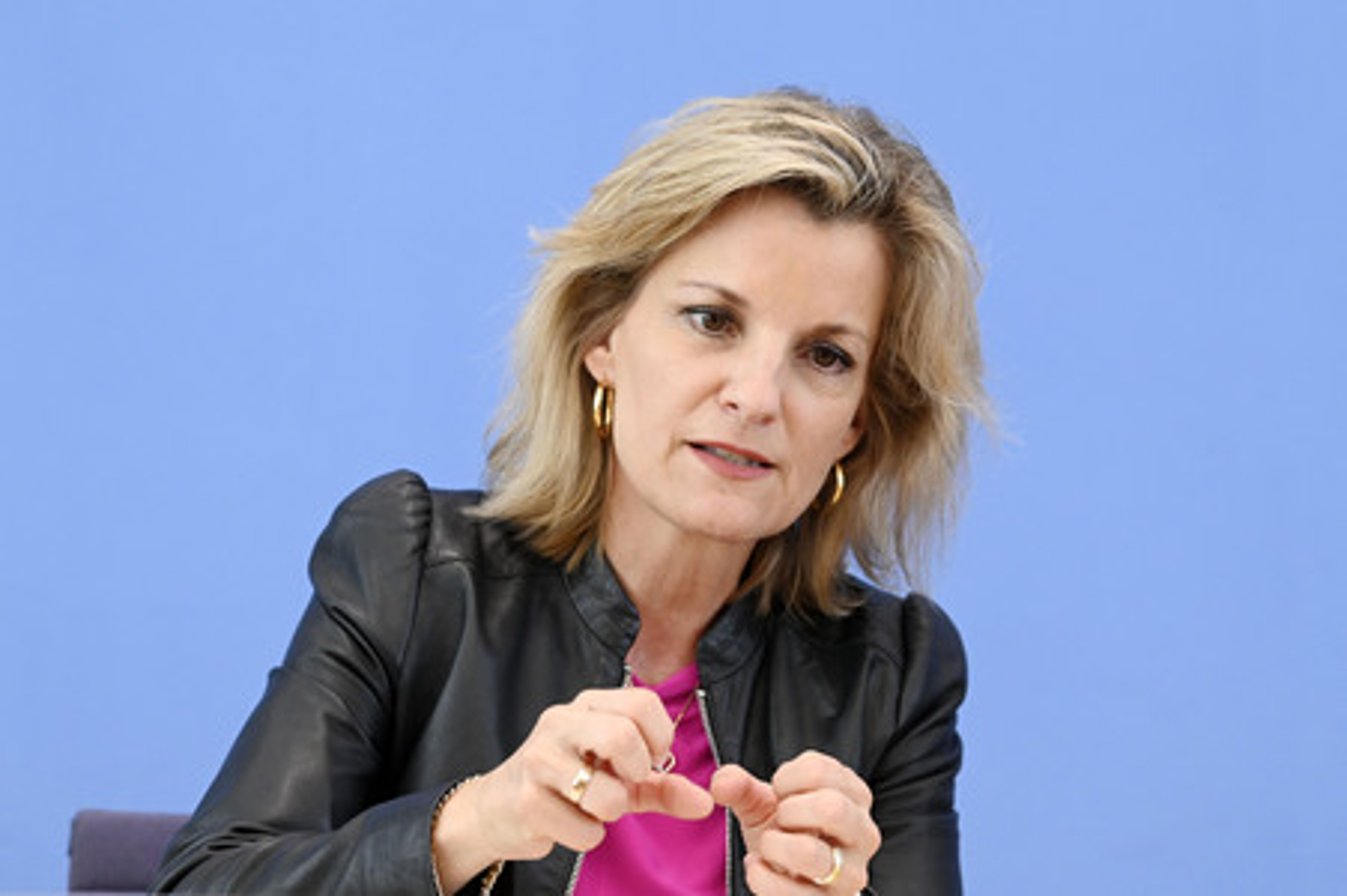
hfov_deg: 18.6
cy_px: 448
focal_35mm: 110
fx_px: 4113
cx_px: 674
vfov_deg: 12.4
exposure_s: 1/500
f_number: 6.3
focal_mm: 110
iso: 3200
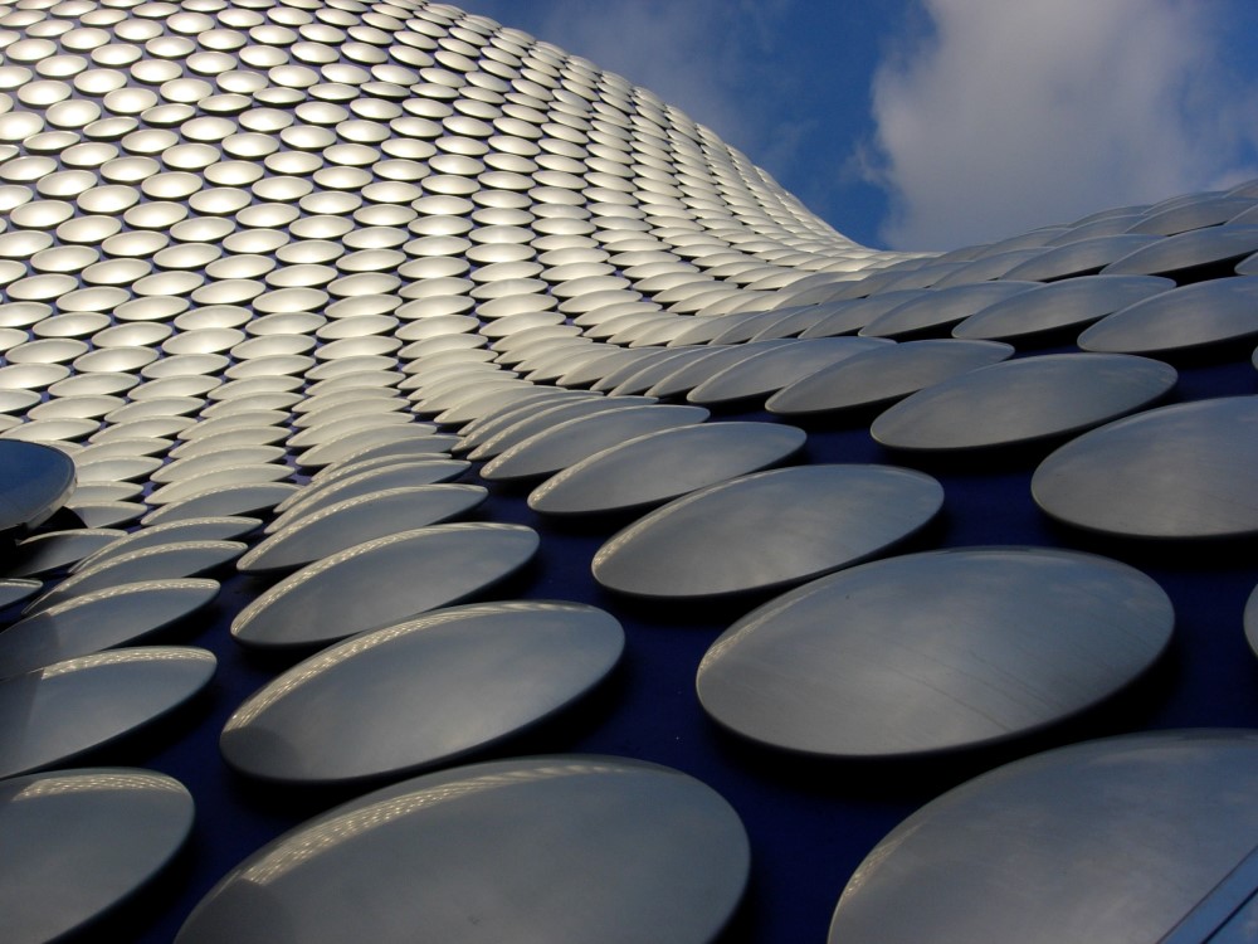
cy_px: 472
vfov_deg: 37.7
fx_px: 1381
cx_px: 629
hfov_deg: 49.0
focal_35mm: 38
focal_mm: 7.8
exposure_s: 1/664
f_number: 4.8
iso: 64
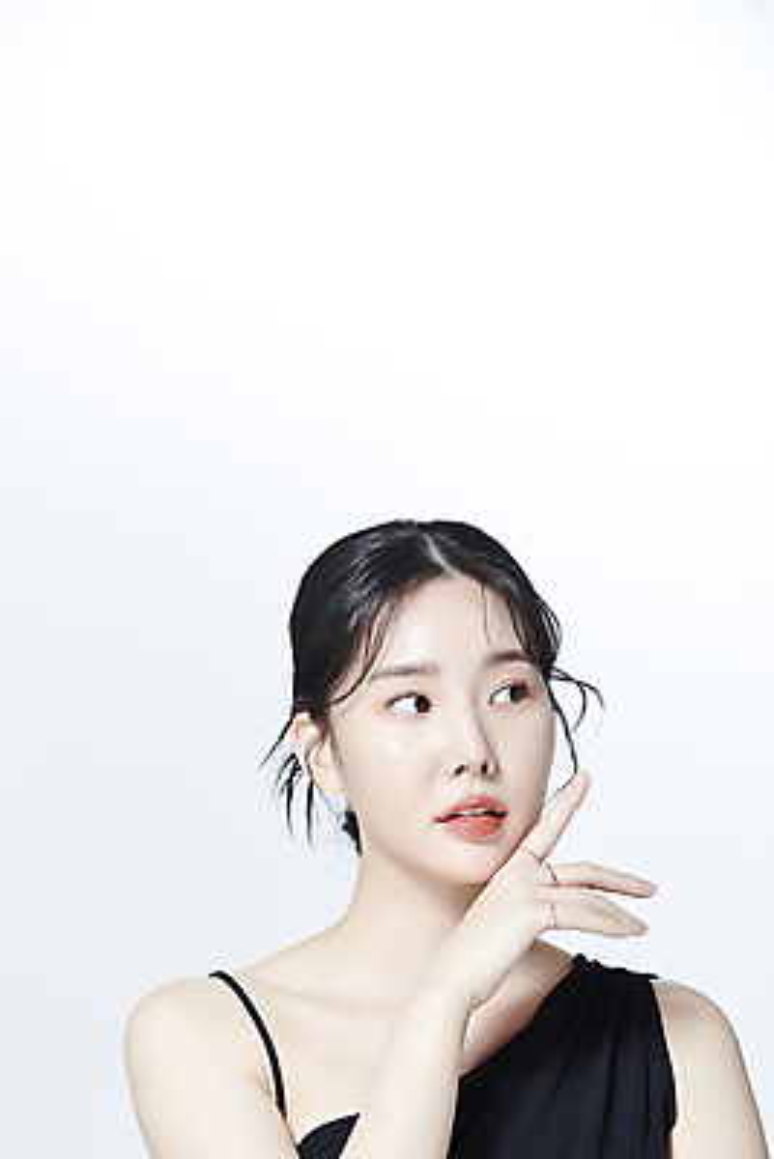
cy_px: 580
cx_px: 387
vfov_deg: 19.4
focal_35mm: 105
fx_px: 3383
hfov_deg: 13.1
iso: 64
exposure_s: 1/125
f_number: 13
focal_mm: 105
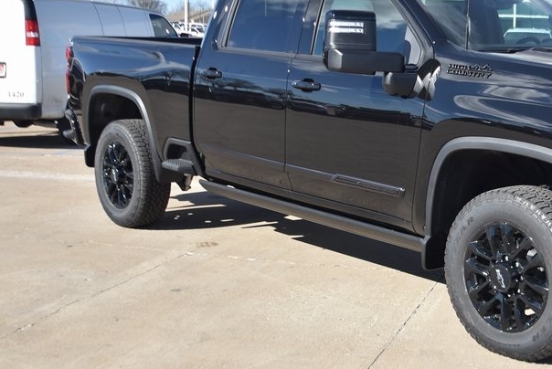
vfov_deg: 22.3
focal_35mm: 61
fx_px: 936
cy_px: 157
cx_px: 447
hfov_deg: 31.9
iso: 100
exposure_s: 1/500
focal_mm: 24
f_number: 4.5
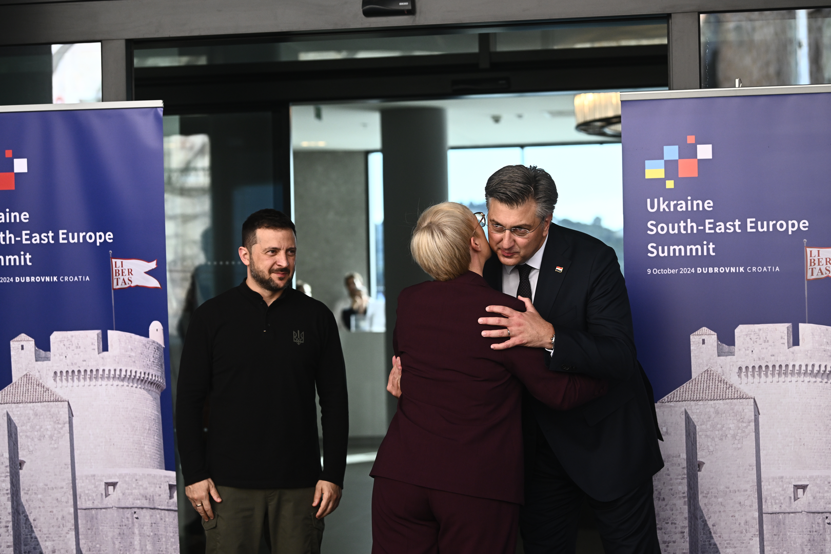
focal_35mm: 85
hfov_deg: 23.9
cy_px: 277
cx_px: 416
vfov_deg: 16.1
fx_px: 1962
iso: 1000
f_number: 4
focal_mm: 85
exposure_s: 1/2500
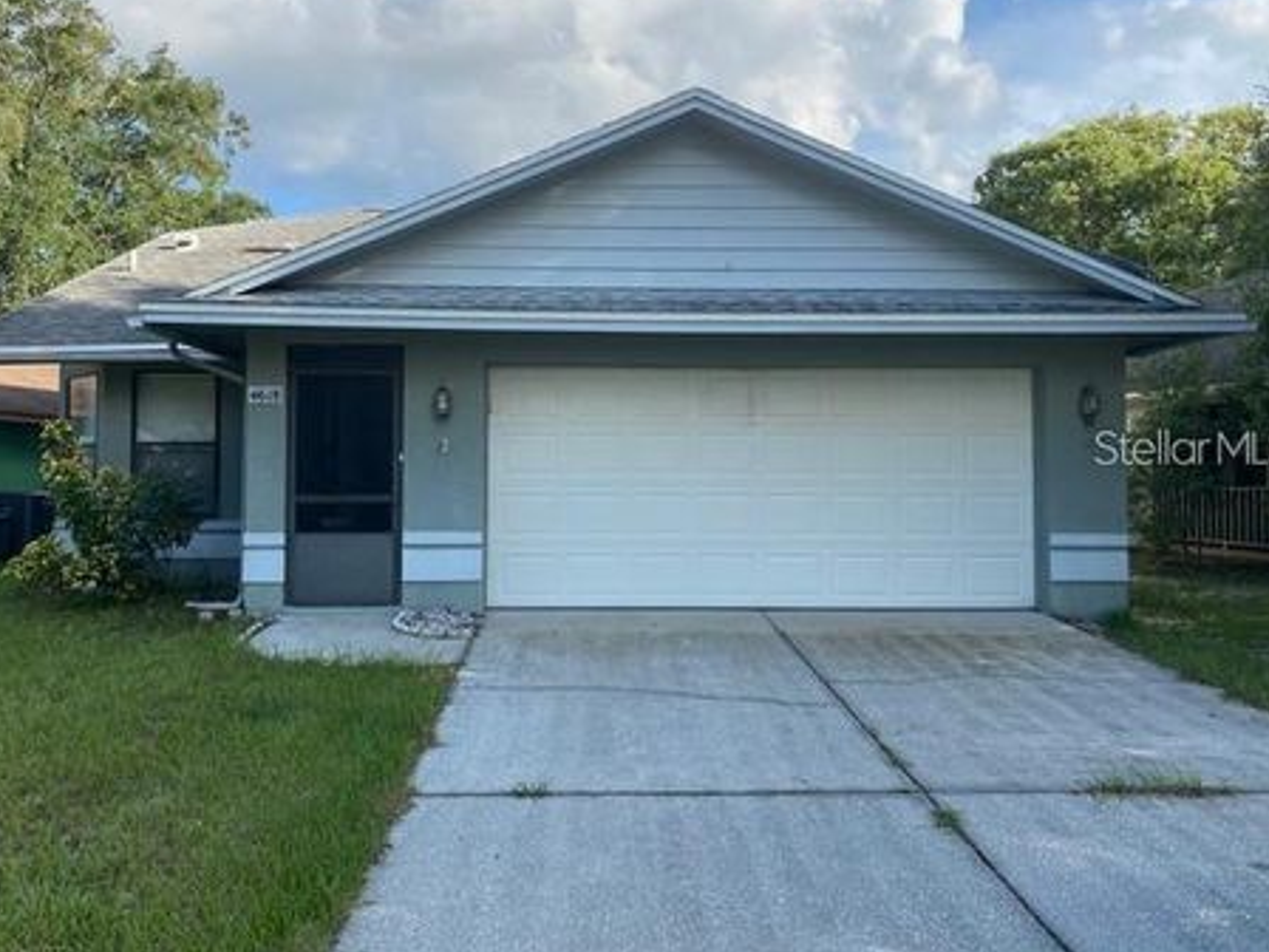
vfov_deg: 48.2
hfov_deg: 61.6
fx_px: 1063
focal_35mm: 29
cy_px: 446
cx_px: 595
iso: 32
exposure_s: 1/1063
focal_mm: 4.25
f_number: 1.8
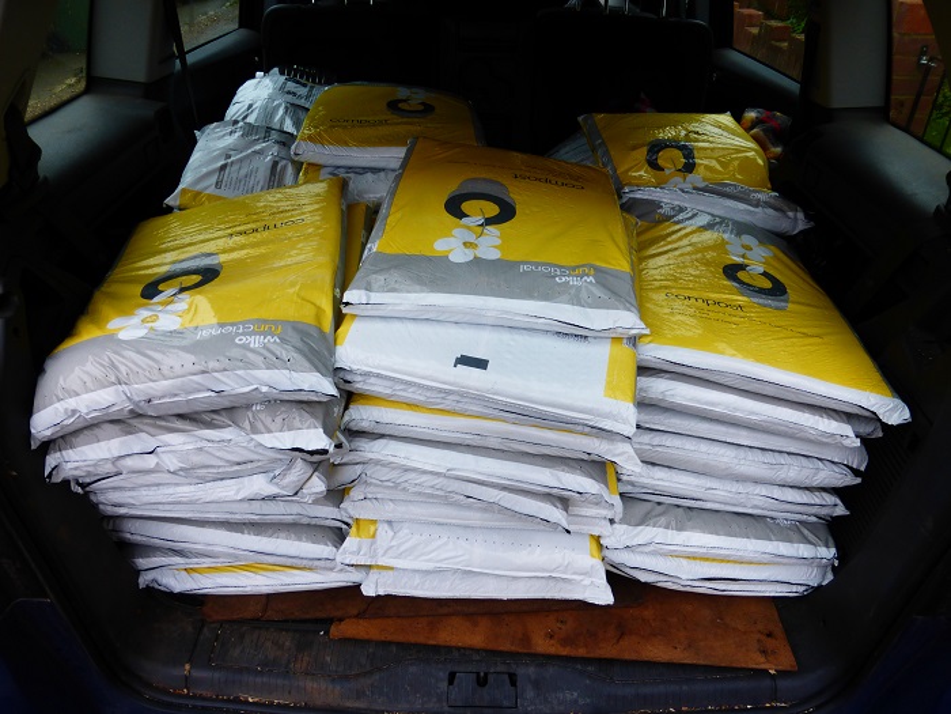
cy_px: 357
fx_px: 659
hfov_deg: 71.6
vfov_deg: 56.8
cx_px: 476
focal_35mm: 24
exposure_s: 1/80
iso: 100
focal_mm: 4.3
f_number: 3.3
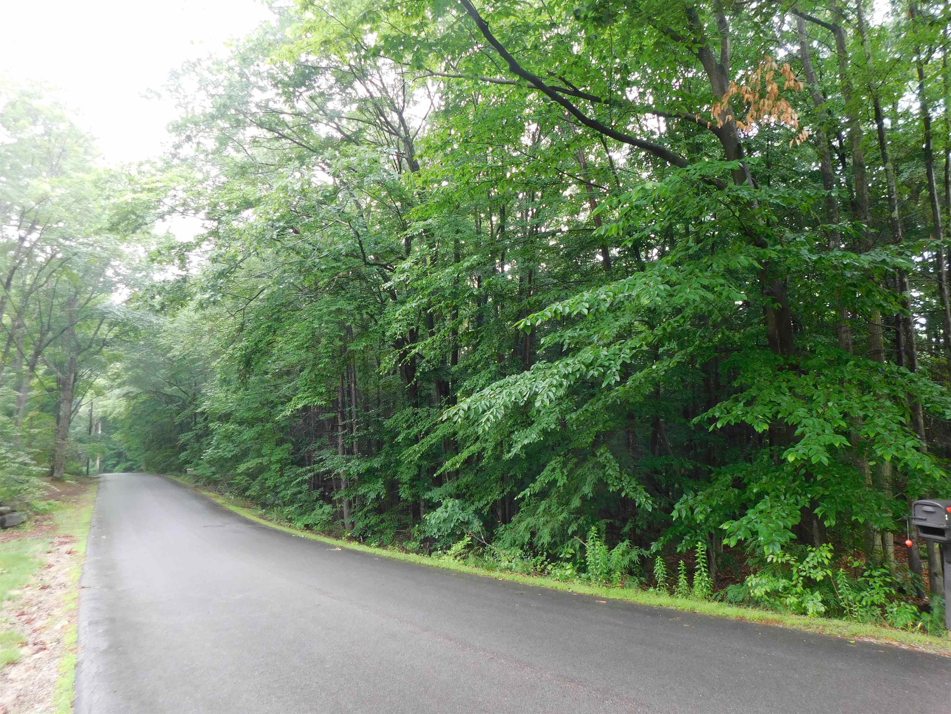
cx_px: 476
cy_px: 357
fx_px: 632
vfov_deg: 58.9
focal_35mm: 23
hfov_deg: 73.9
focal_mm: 4
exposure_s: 1/30
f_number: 3
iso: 180
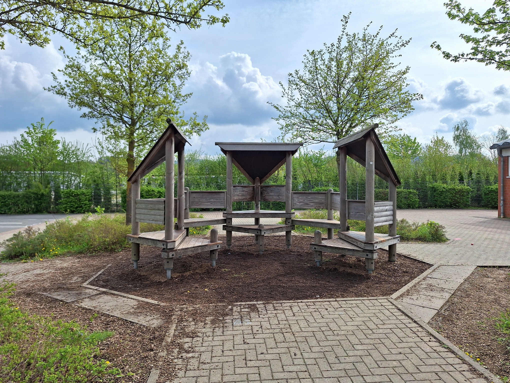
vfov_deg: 58.9
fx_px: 339
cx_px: 255
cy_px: 192
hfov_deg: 73.9
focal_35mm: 23
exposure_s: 1/3049
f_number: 1.8
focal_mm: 5.54
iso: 40
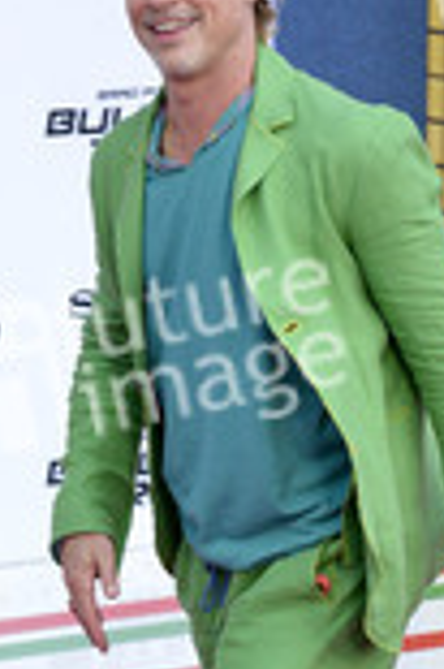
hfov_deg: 7.6
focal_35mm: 181
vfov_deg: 11.3
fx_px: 3356
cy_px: 578
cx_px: 252
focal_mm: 70
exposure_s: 1/250
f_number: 7.1
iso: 1250
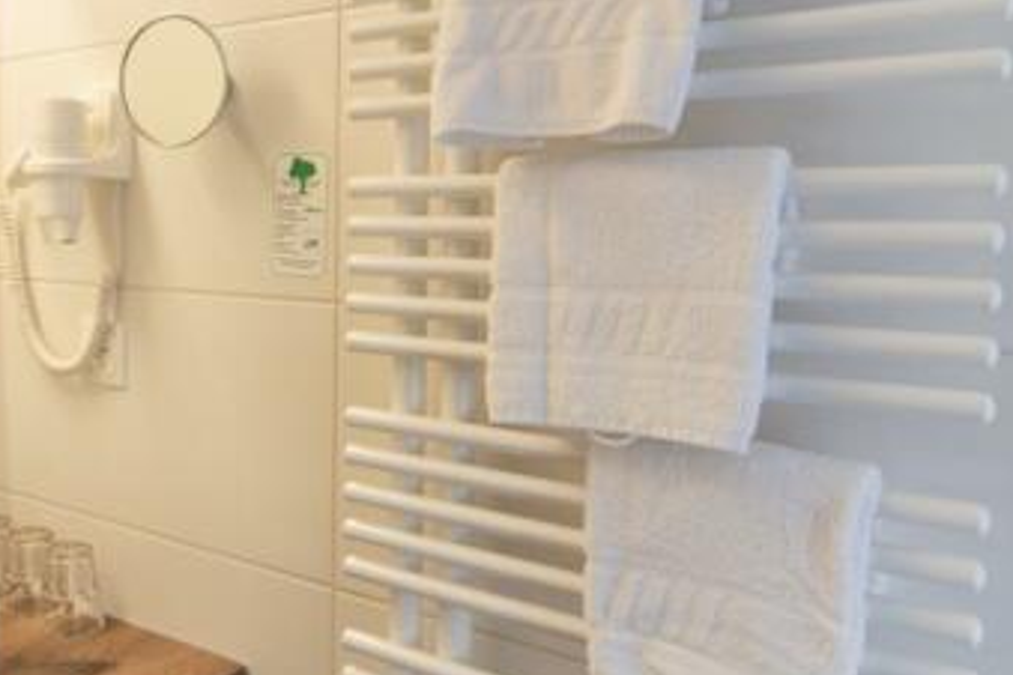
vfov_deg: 37.8
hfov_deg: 49.8
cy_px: 391
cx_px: 146
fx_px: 985
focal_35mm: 35
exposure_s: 1/8
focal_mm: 18
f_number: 11
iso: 200
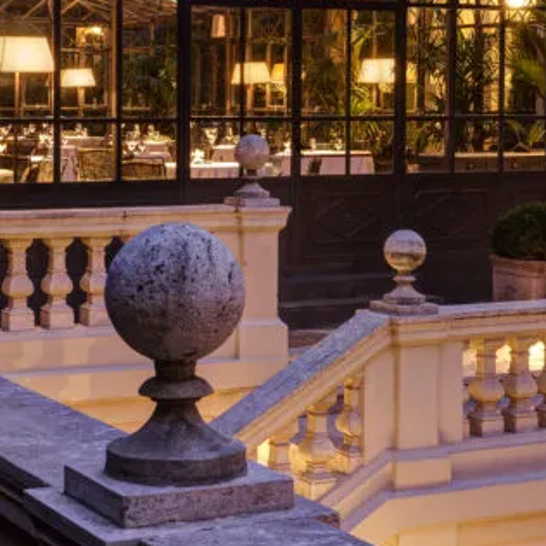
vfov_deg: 19.0
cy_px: 169
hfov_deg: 19.1
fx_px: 1624
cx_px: 215
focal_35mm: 91
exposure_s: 10
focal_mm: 33
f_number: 14
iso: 400
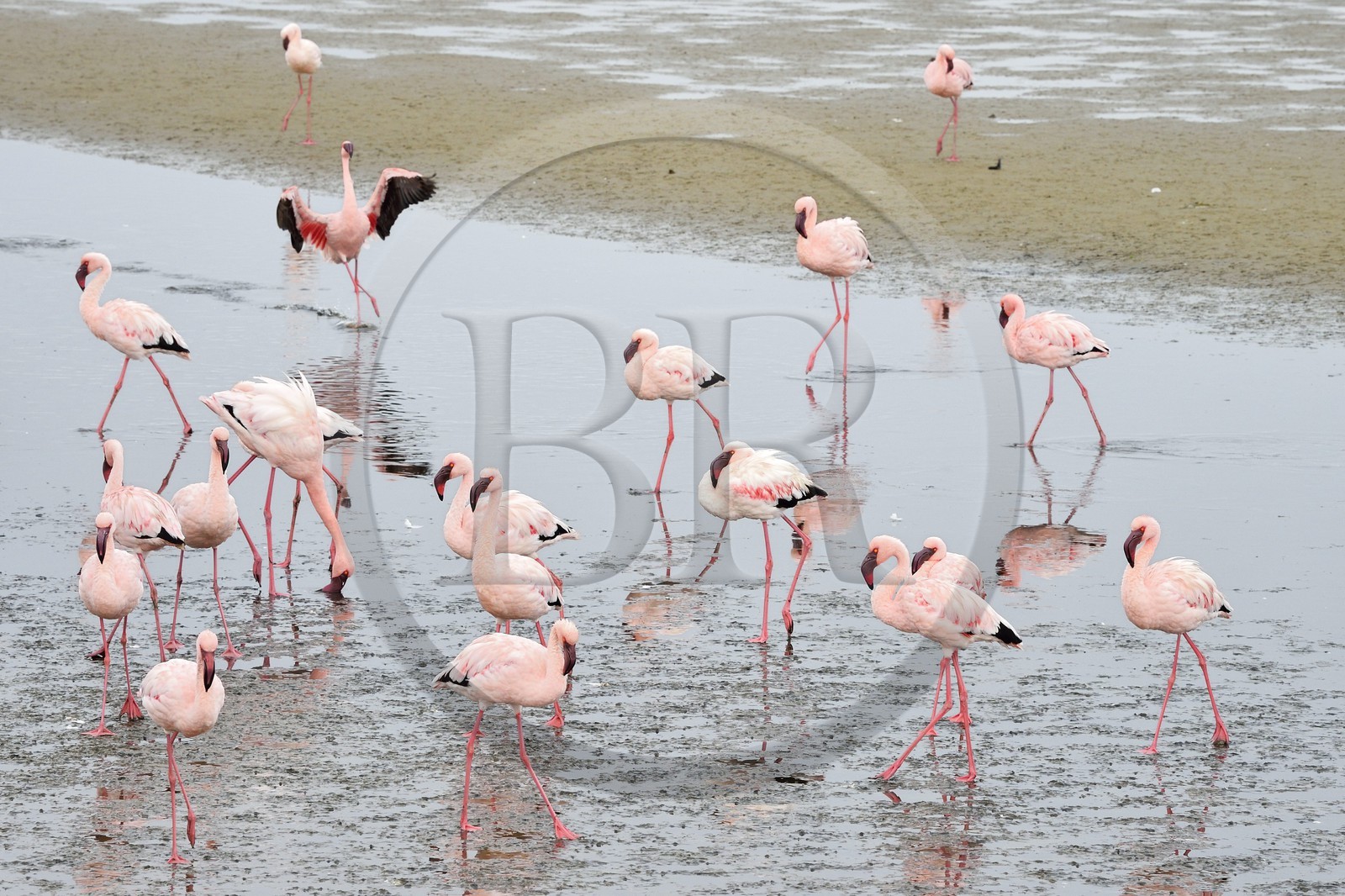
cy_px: 448
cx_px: 672
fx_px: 7470
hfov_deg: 10.3
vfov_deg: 6.9
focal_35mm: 200
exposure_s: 1/500
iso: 800
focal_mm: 200
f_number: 13
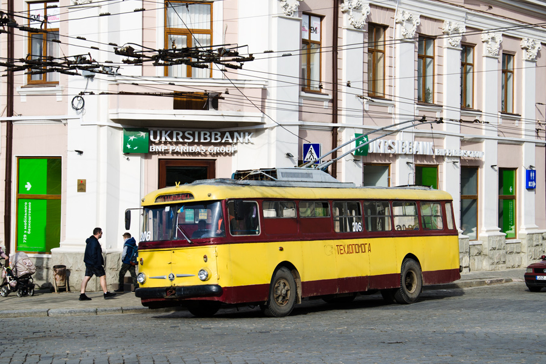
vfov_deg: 15.5
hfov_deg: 23.1
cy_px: 148
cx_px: 298
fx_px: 1335
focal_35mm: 88
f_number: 7.1
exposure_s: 1/400
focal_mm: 48
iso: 100
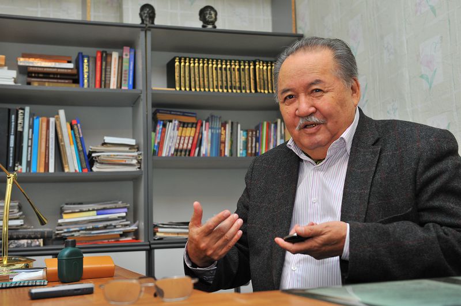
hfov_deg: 39.6
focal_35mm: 50
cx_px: 230
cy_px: 153
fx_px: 640
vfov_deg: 26.9
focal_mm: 50
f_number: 5
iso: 800
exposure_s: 1/160
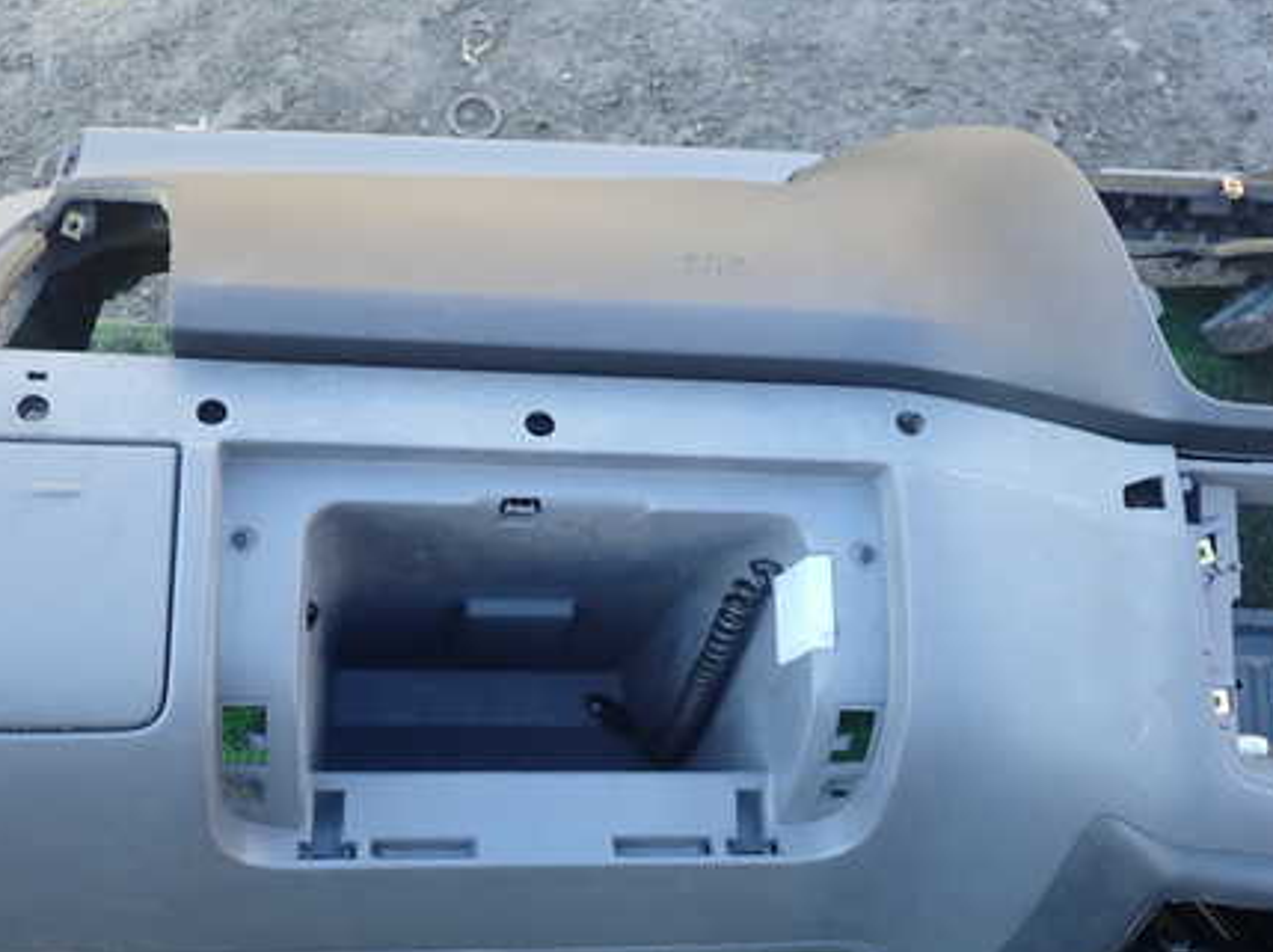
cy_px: 516
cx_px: 638
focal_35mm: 42
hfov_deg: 44.8
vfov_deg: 34.3
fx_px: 1543
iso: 100
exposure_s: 1/100
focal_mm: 5.4
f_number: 2.3
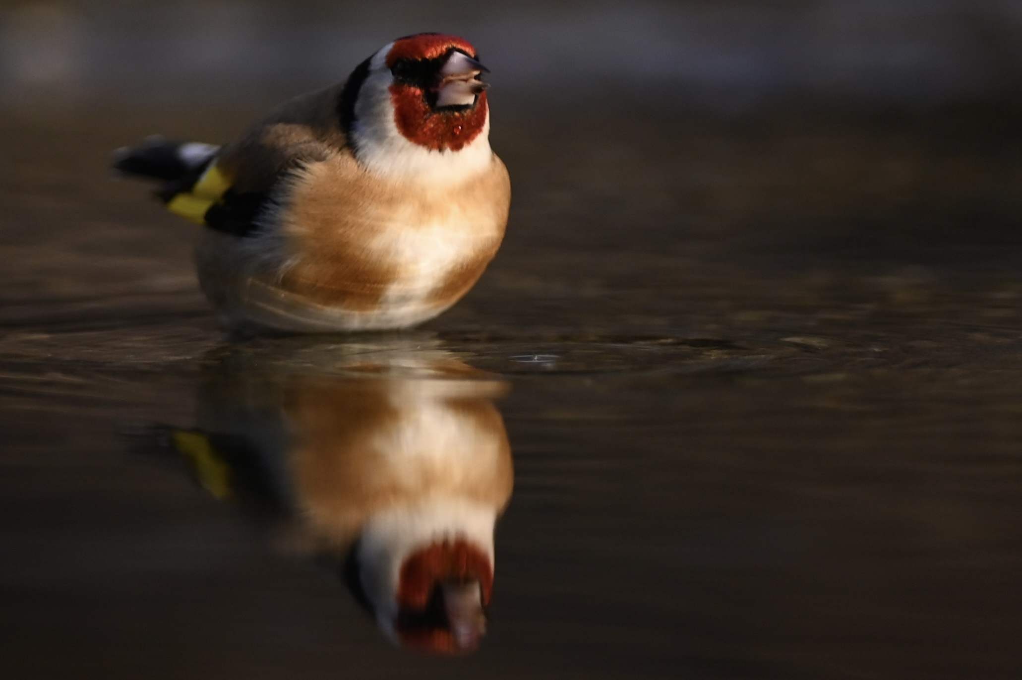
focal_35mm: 300
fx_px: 8510
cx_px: 511
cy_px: 340
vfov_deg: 4.6
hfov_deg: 6.9
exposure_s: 1/640
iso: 500
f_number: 2.8
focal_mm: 300
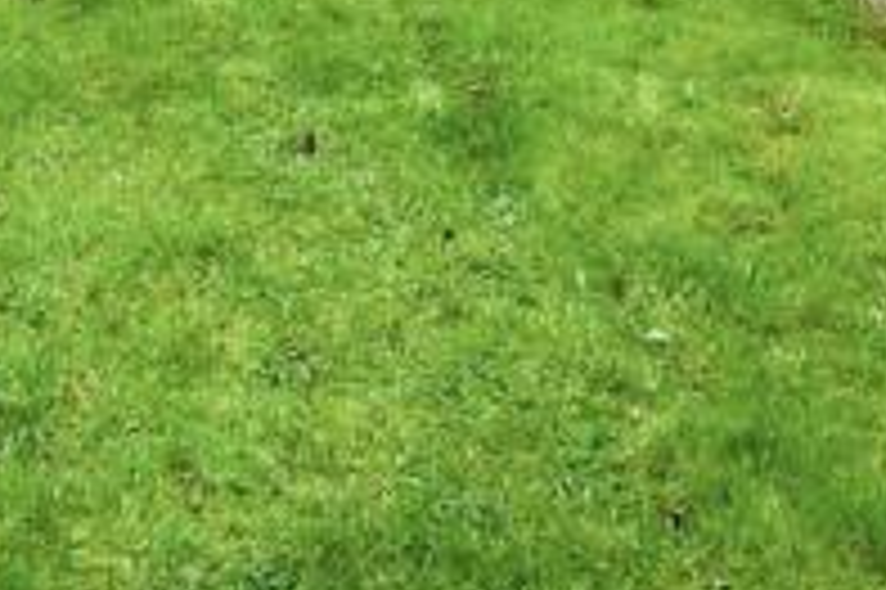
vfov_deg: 13.3
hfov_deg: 25.9
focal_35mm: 78
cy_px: -799
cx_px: 297
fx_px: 1918
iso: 200
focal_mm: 10
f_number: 8
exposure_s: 1/8
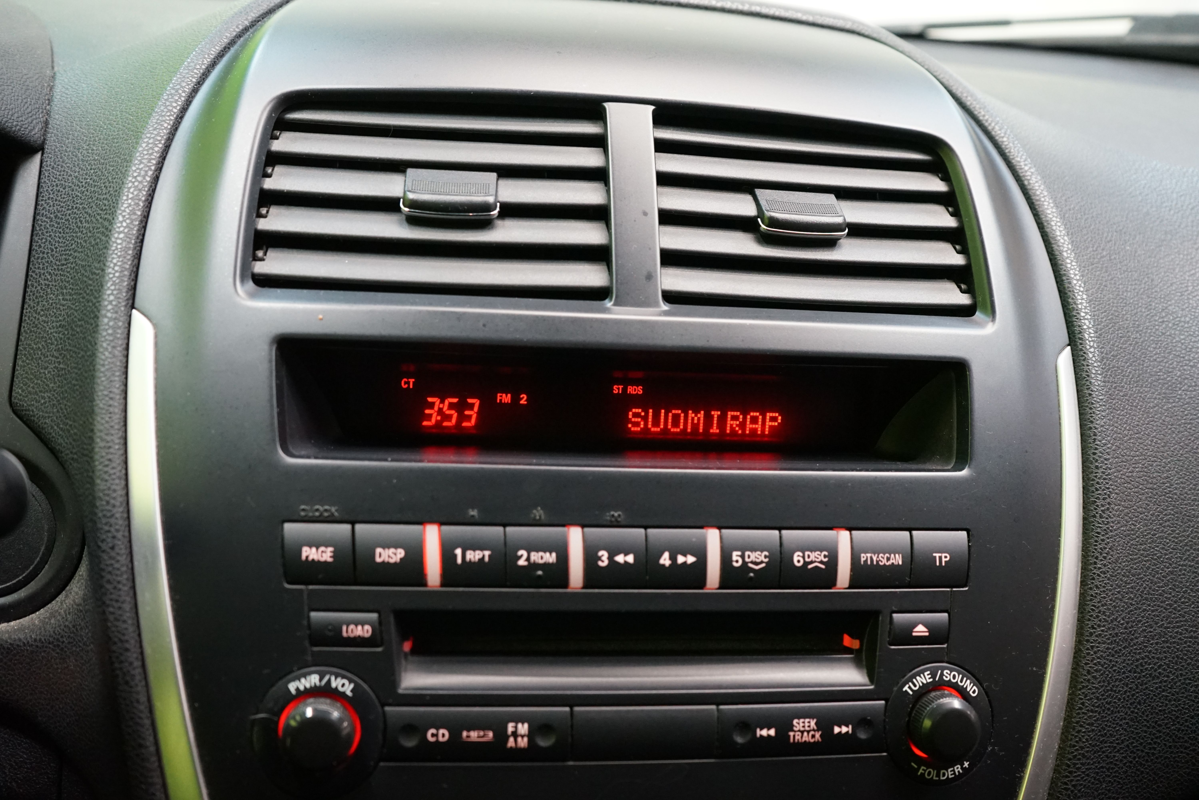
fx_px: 1099
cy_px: 400
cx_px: 600
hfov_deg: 57.2
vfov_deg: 40.0
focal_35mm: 33
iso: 4000
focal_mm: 33
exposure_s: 1/50
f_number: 5.6
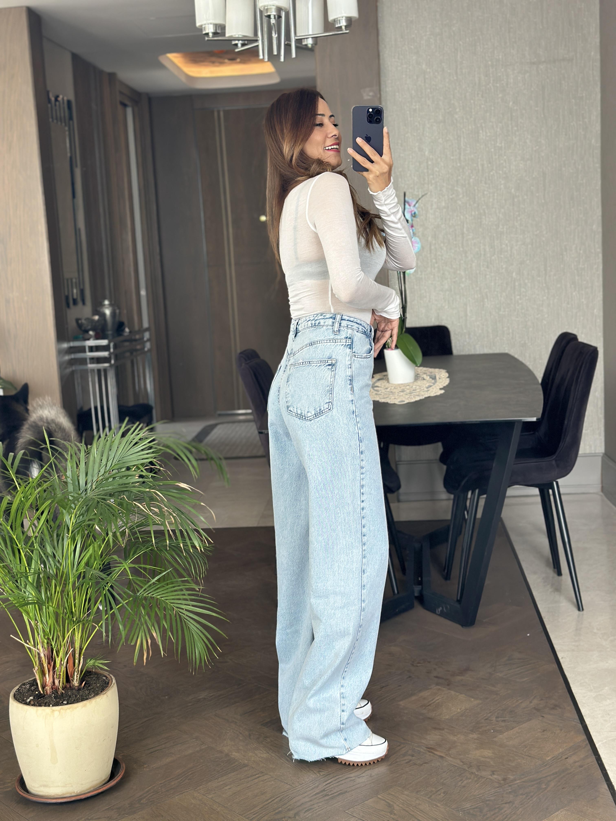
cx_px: 308
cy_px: 410
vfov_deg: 39.7
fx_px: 1139
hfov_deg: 30.3
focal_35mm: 48
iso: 100
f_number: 1.78
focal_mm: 6.86
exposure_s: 1/127
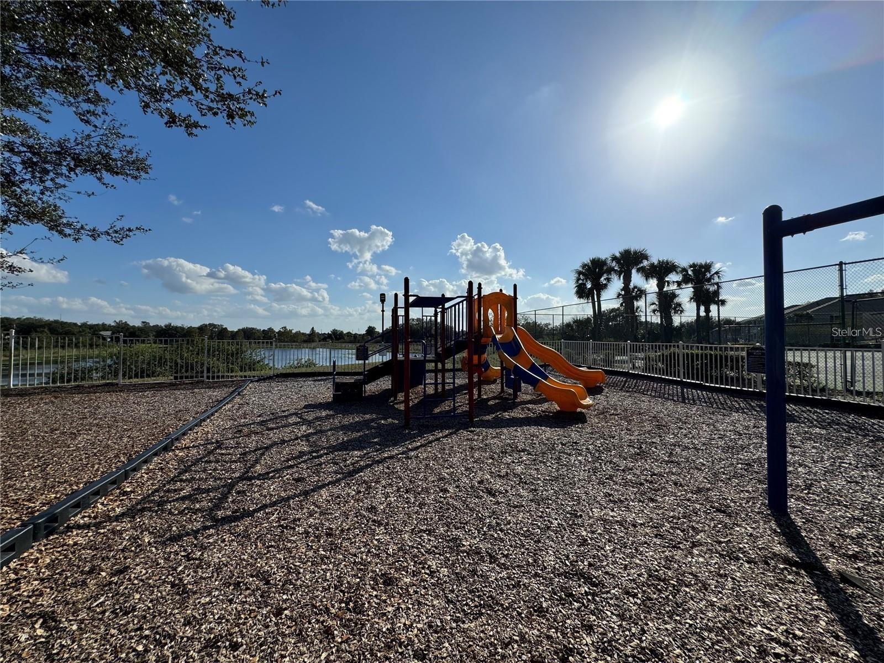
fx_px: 358
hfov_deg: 102.1
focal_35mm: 14
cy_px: 332
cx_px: 442
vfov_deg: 85.7
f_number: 2.2
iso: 40
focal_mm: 2.22
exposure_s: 1/3717
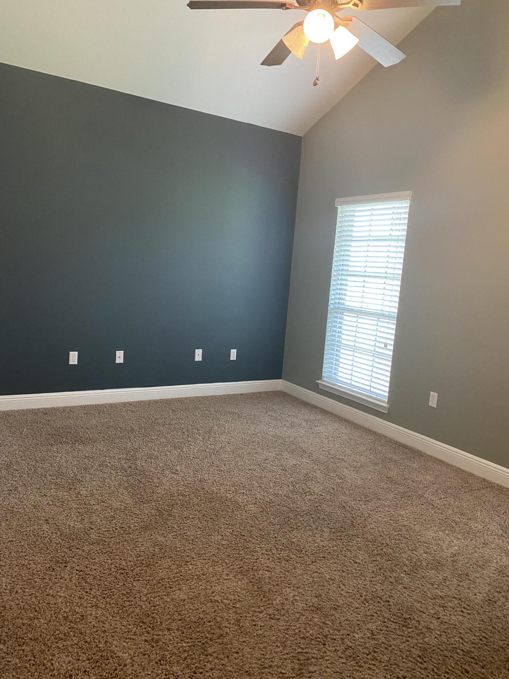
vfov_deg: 67.3
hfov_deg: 53.1
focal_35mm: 26
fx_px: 510
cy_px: 340
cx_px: 254
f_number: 1.8
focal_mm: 4.25
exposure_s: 1/60
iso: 320
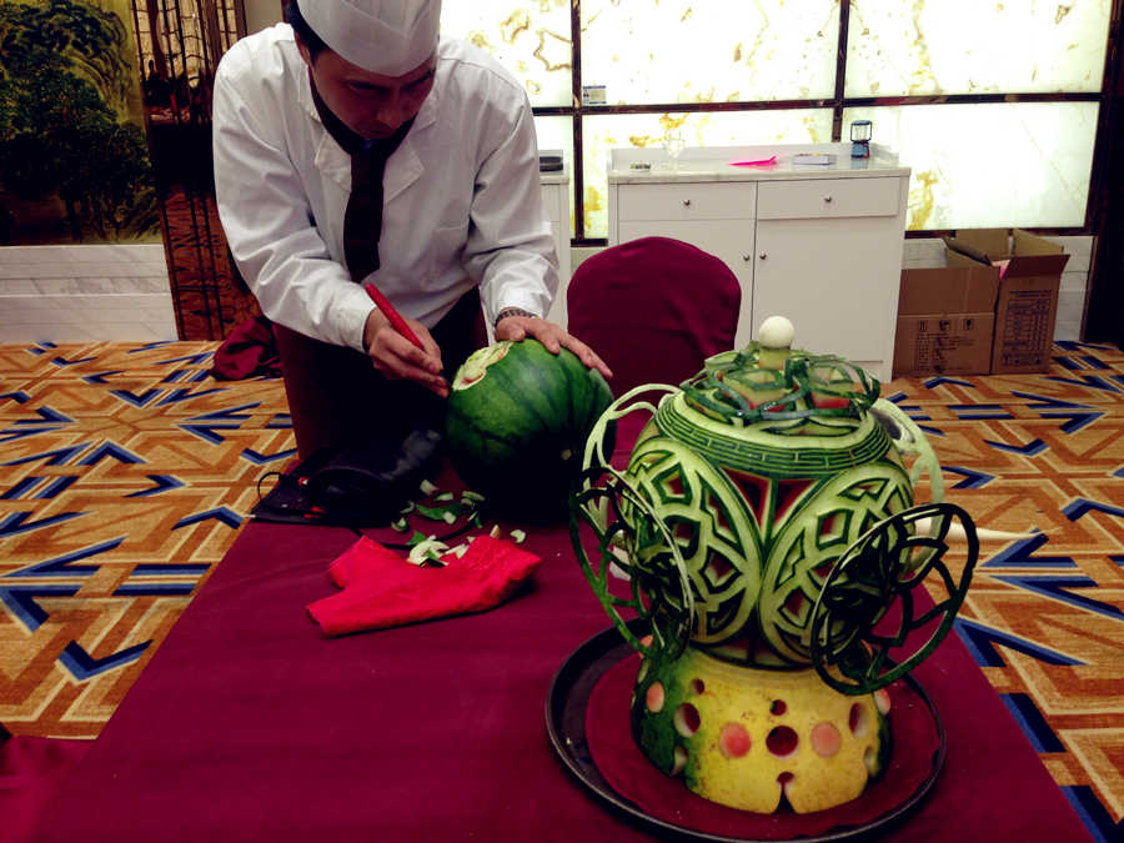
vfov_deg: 42.9
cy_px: 422
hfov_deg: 55.4
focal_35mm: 33
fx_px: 1072
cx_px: 562
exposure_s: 1/40
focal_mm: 4.12
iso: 64
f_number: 2.4
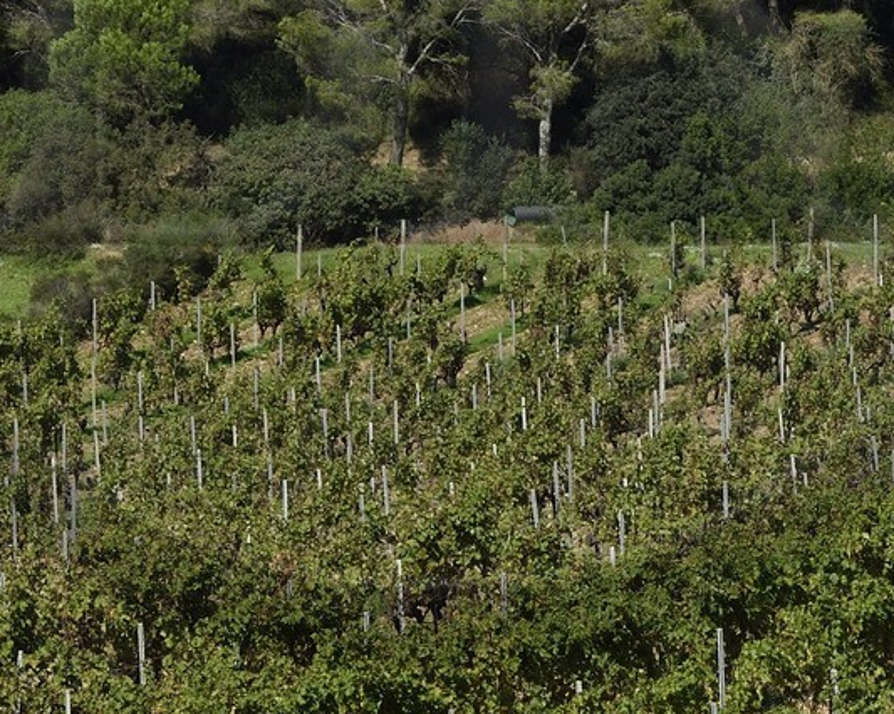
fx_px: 8199
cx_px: 424
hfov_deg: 6.2
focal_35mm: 310
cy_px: -28
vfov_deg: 5.0
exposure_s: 1/250
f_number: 13
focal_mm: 110
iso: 200
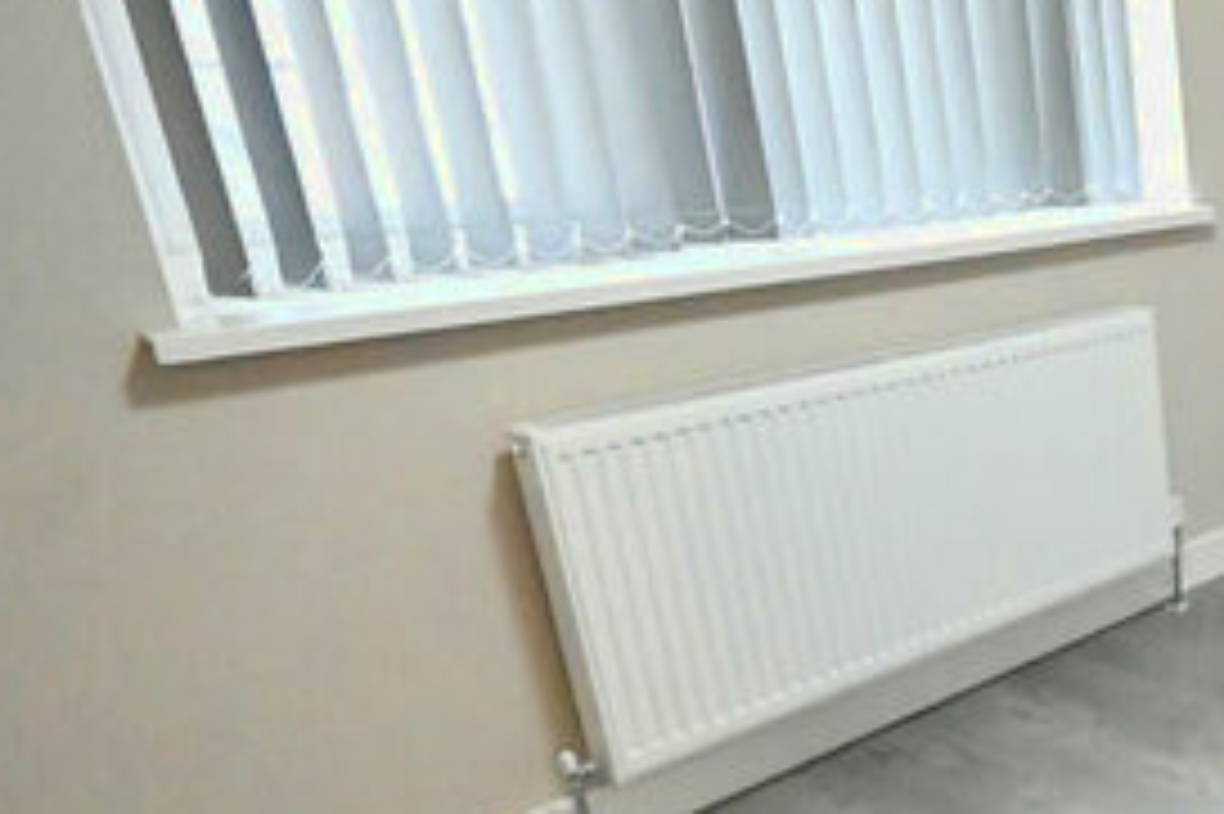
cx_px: 1512
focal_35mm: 36
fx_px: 1223
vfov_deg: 36.8
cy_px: 441
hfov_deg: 37.8
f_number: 4.5
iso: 40000
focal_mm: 14
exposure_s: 1/2000
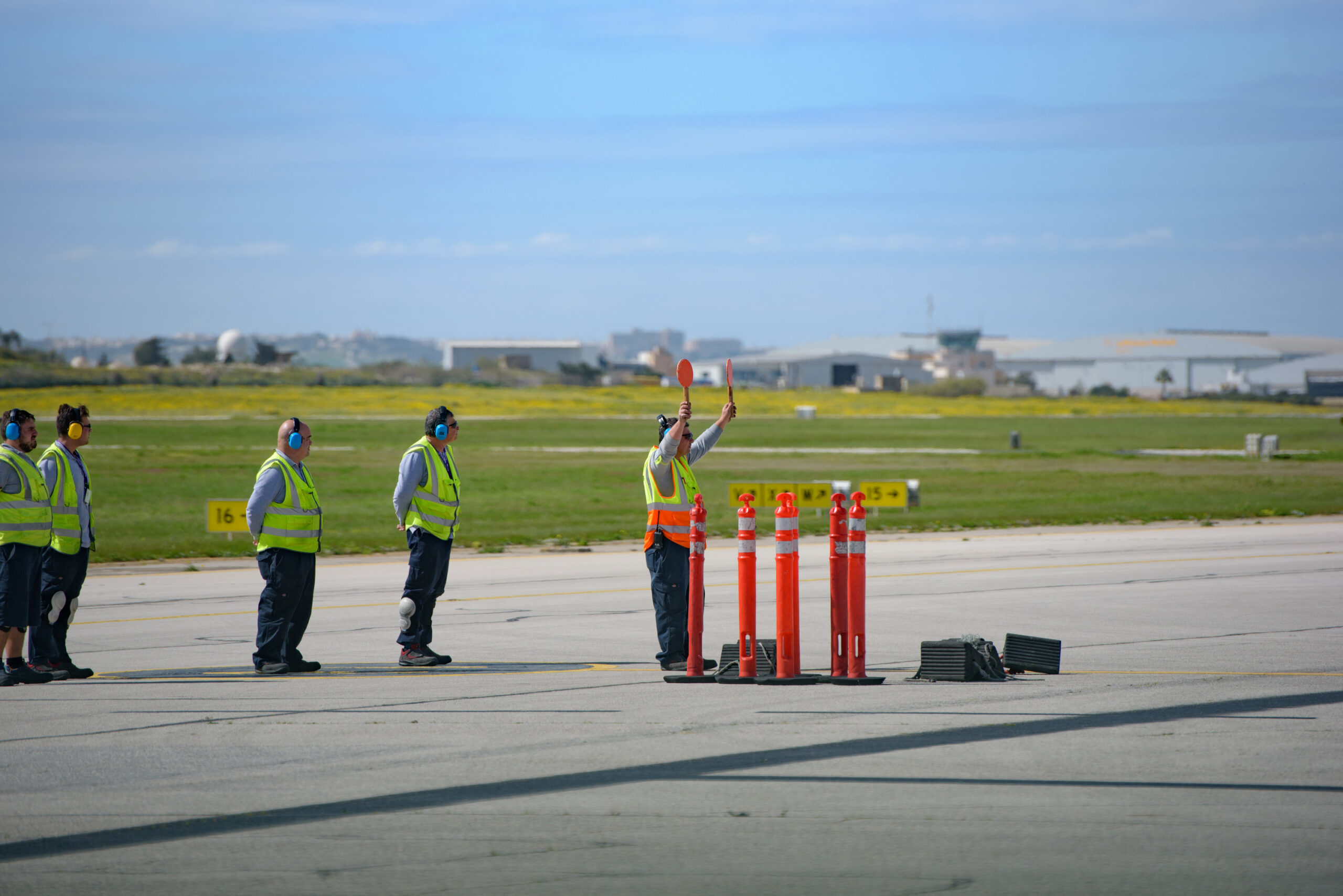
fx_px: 7464
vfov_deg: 6.9
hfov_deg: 10.3
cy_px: 448
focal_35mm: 200
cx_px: 672
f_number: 4
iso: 100
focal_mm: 200
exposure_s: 1/3200
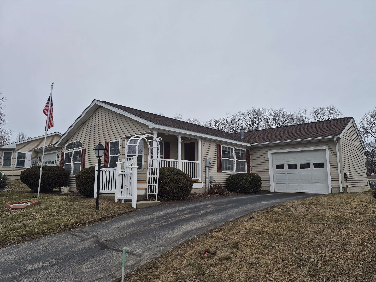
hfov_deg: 73.9
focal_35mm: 23
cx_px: 188
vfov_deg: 58.9
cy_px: 141
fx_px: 250
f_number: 1.8
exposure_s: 1/7440
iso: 80
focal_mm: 5.4
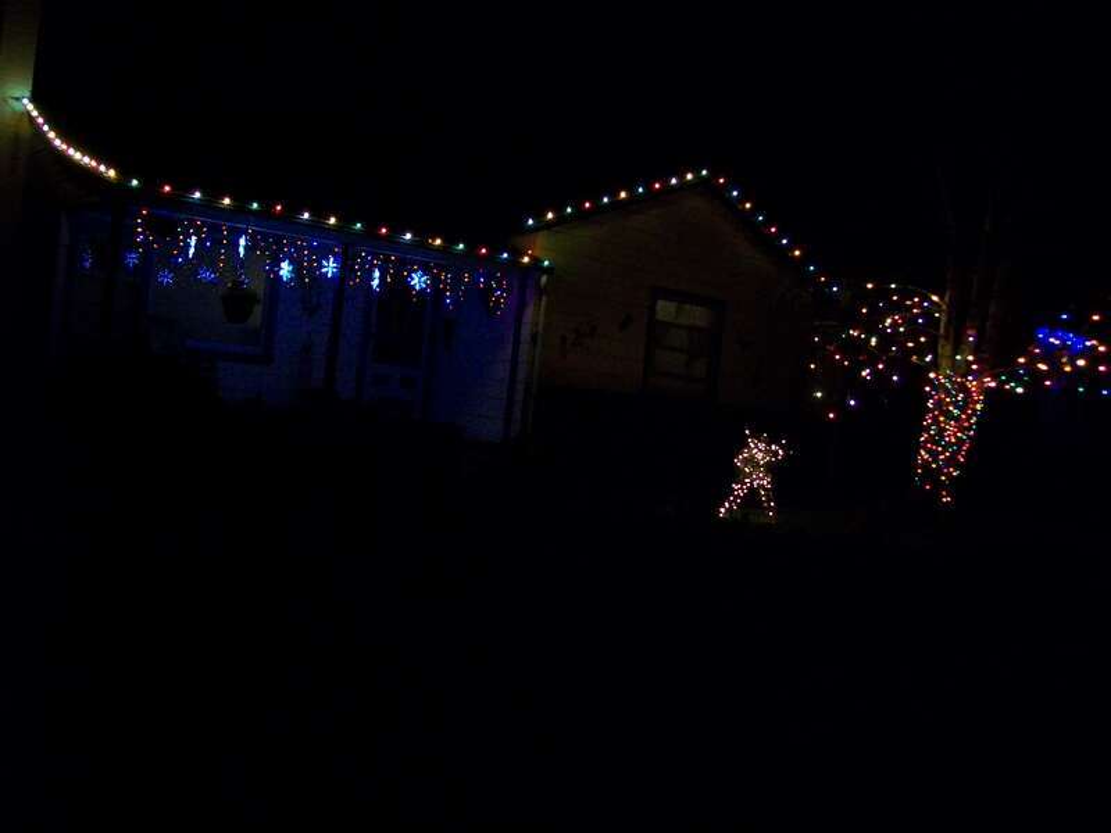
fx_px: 1155
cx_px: 556
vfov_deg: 39.7
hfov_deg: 51.4
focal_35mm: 36
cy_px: 416
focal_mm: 6
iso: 200
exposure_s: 1/13
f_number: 2.7
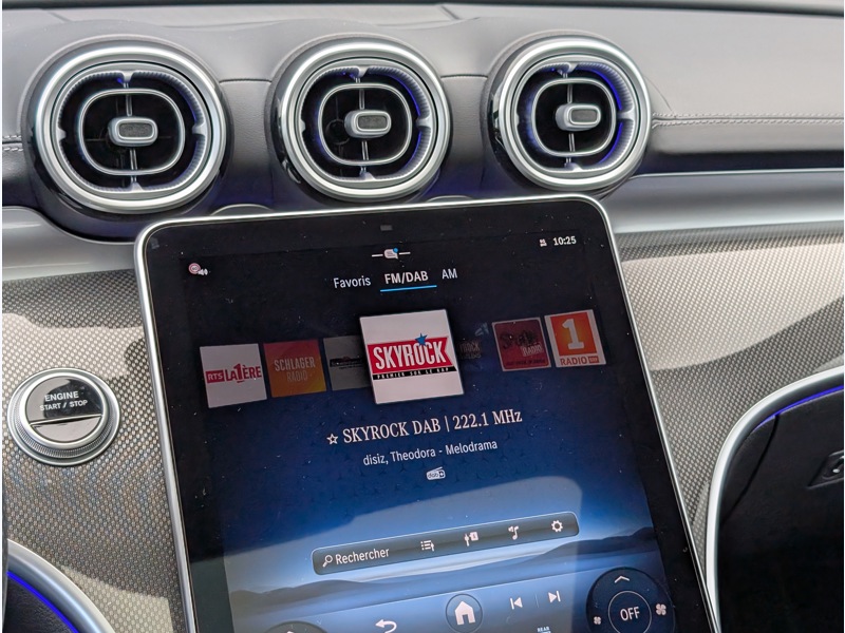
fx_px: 1196
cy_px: 316
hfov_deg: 38.9
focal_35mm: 49
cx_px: 422
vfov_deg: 29.7
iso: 92
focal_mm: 6.9
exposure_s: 1/478
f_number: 1.68
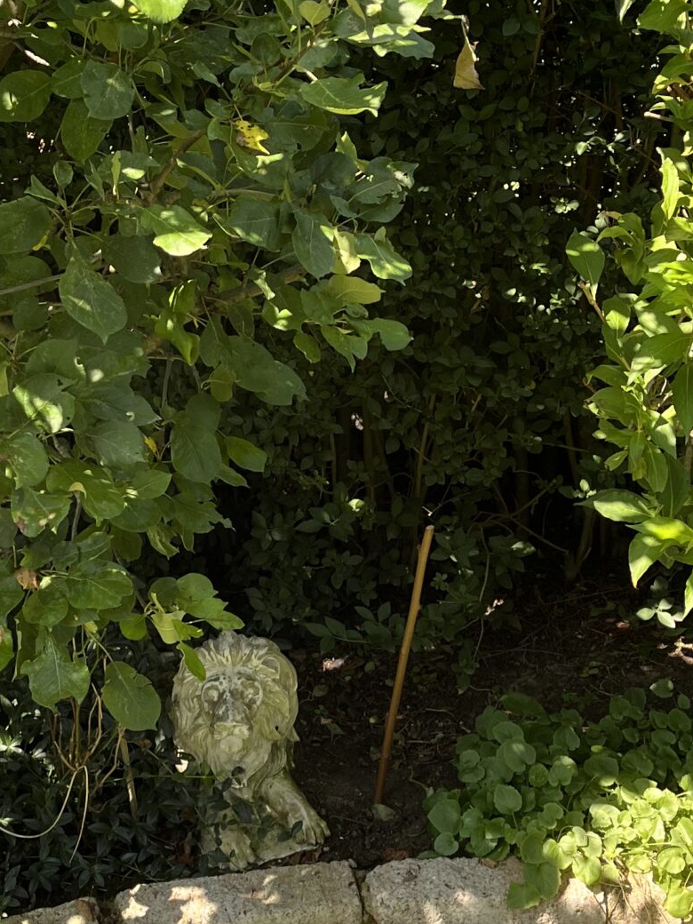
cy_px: 491
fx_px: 1708
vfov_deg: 30.3
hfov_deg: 22.9
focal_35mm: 64
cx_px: 279
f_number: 1.6
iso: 50
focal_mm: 5.1
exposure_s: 1/527
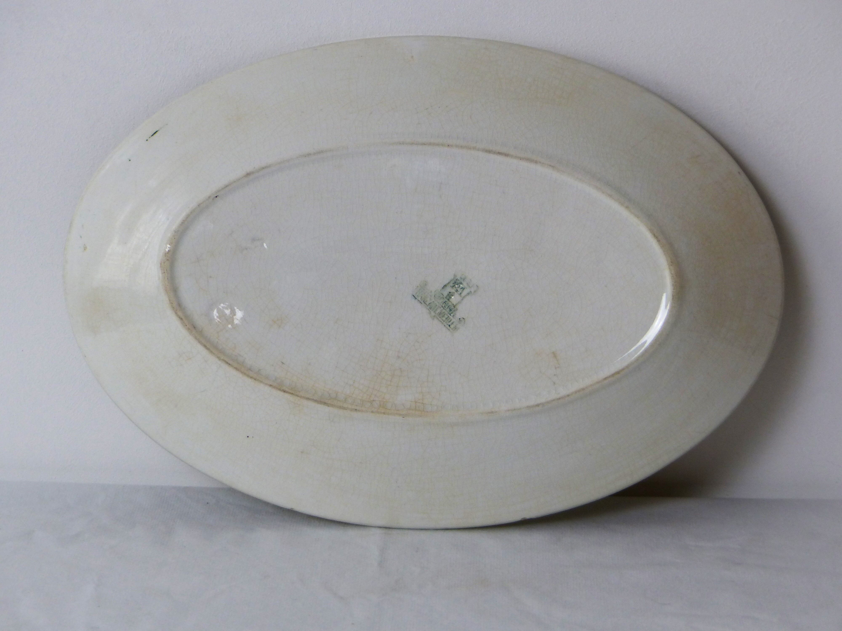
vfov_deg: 11.4
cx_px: 421
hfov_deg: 15.2
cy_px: 316
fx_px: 3162
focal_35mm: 130
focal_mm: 21.4
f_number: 2.8
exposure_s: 1/60
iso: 125
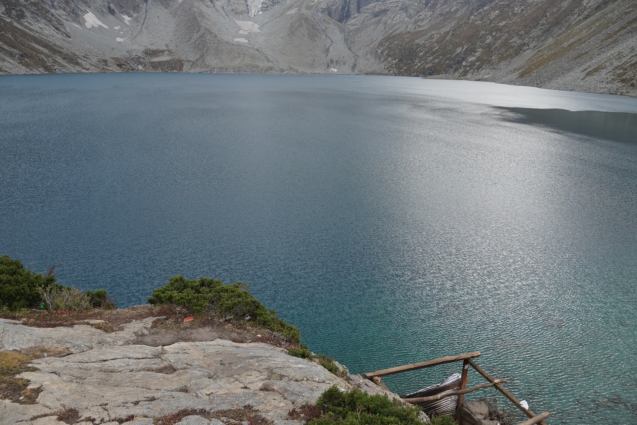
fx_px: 478
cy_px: 212
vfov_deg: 47.9
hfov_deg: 67.4
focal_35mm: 27
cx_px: 318
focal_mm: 18
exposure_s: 1/400
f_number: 6.3
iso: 400
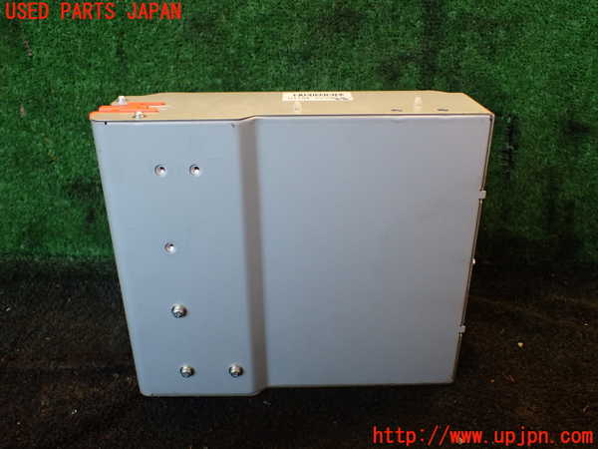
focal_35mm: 30
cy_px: 224
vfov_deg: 46.8
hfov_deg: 60.0
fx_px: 518
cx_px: 299
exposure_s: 1/125
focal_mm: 5.4
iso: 250
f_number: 2.3
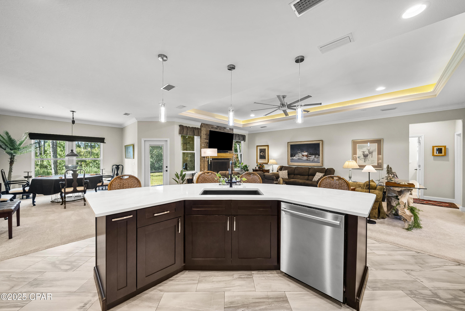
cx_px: 232
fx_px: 155
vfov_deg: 90.1
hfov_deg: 112.6
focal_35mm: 12
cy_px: 156
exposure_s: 2
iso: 400
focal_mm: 12
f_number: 8
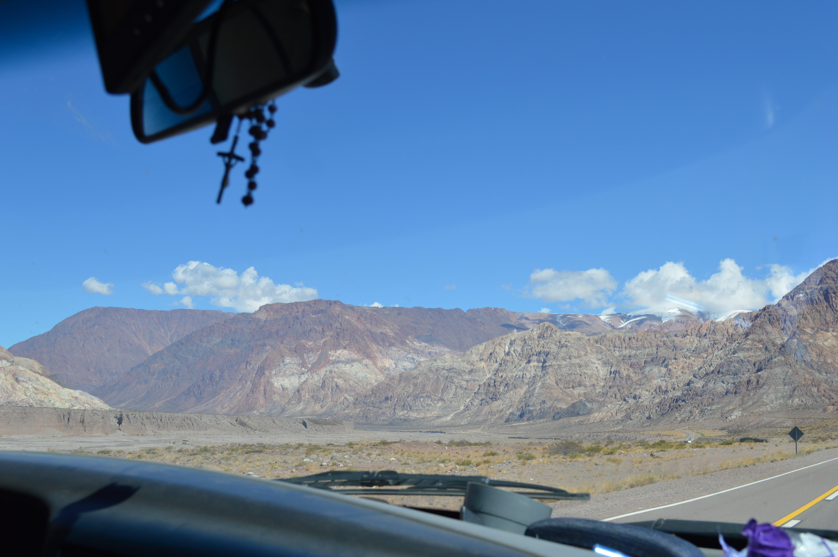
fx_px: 907
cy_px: 278
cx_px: 419
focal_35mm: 39
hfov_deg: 49.6
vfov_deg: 34.1
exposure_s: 1/250
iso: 100
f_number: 8
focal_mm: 26
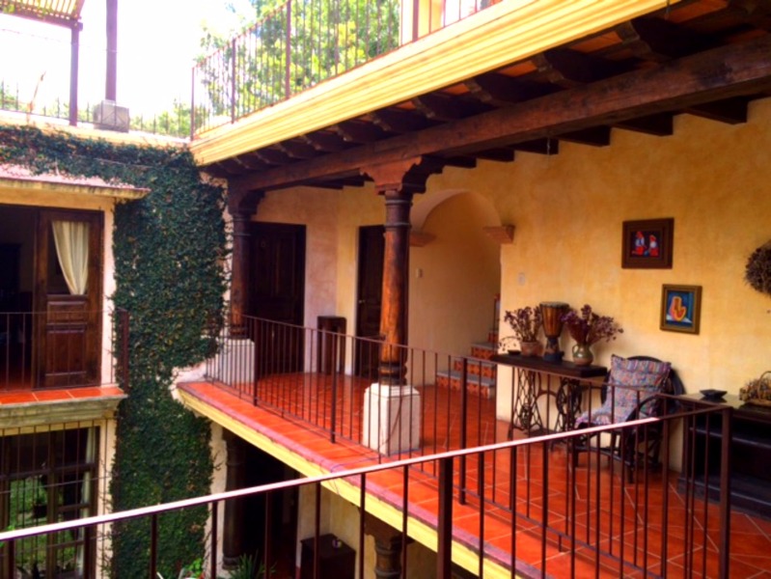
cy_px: 290
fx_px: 646
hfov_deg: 61.6
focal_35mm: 29
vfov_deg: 48.3
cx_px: 386
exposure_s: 1/370
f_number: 2.2
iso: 32
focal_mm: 4.15
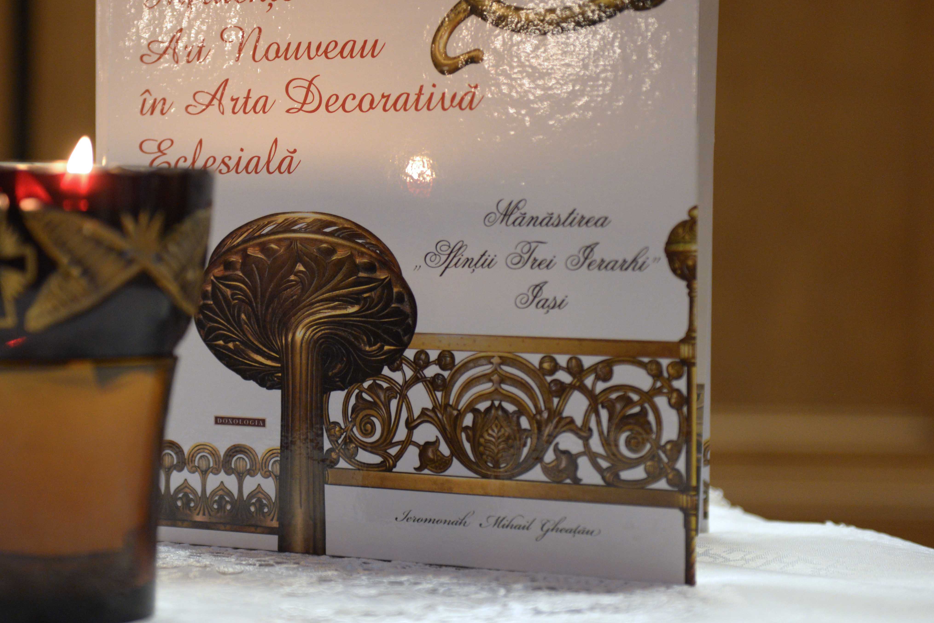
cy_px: 252
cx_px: 317
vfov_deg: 15.4
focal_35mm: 89
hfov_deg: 22.8
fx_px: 2310
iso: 2000
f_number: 2.8
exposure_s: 1/100
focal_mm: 60
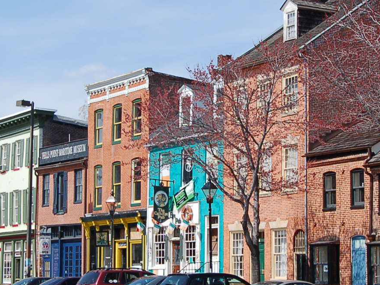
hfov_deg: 18.9
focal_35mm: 104
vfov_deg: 14.2
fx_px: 1142
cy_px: 129
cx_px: 180
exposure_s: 1/250
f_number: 10
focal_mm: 28
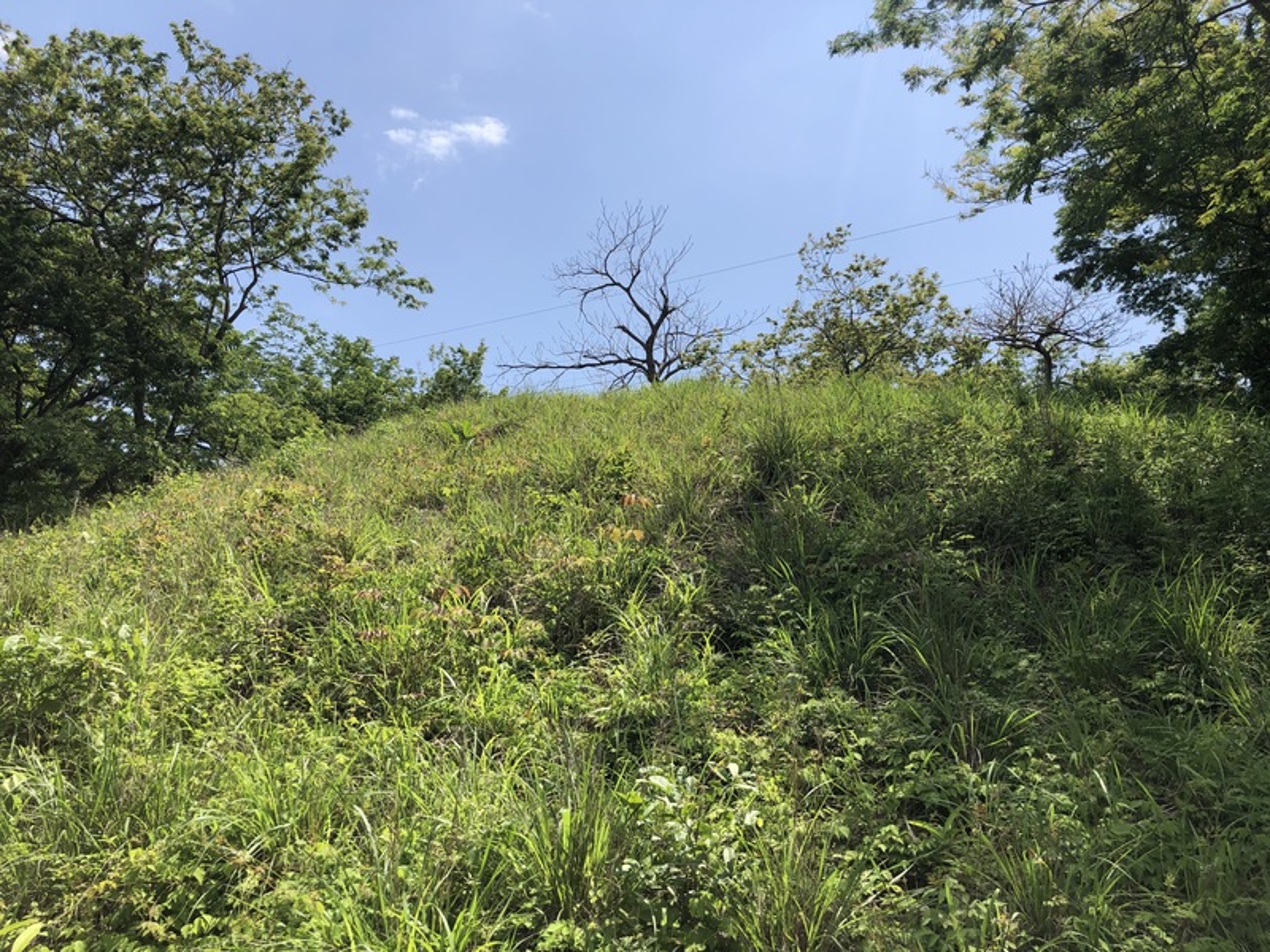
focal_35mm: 28
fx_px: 1027
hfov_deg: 63.4
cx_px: 635
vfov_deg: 49.7
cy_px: 476
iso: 20
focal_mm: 4
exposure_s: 1/2525
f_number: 1.8
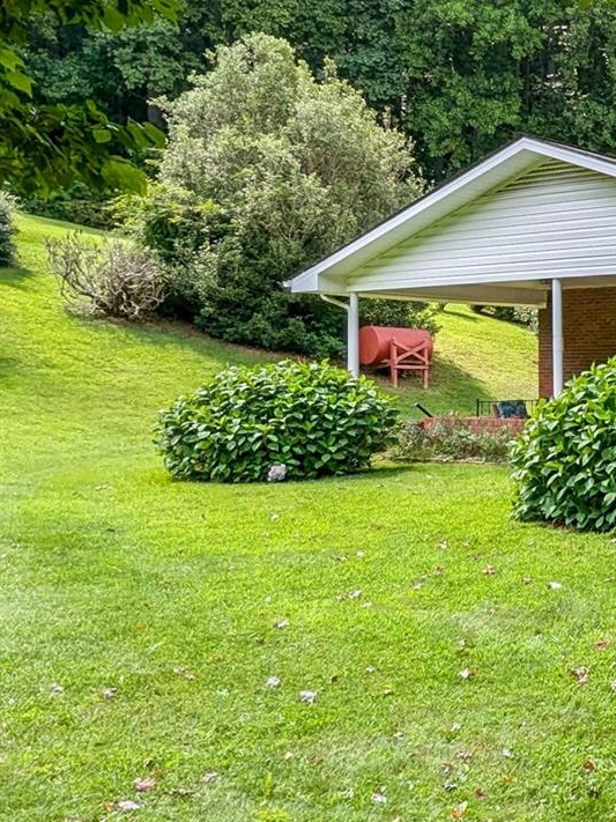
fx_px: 1092
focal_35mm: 46
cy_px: 361
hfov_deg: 26.2
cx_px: 825
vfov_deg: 41.2
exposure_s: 1/700
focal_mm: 2.35
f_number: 2.2
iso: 51
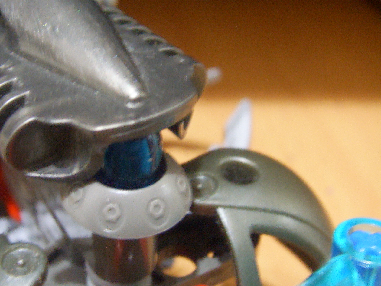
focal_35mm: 50
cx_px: 143
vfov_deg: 29.1
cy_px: 149
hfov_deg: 38.0
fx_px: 550
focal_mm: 6.6
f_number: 3.5
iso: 150
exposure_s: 1/2
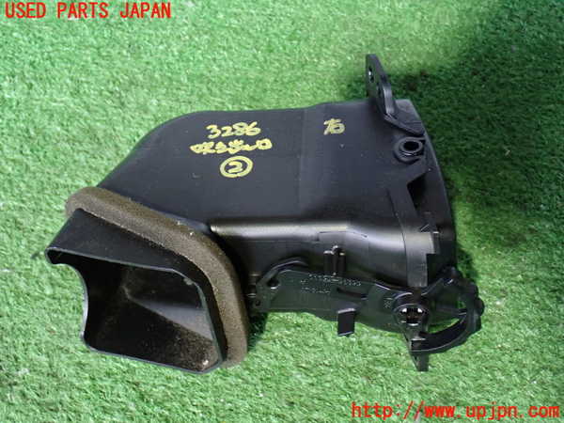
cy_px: 212
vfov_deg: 29.1
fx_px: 815
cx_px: 282
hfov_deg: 38.2
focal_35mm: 50
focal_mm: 9.01
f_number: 3.2
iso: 800
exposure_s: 1/15
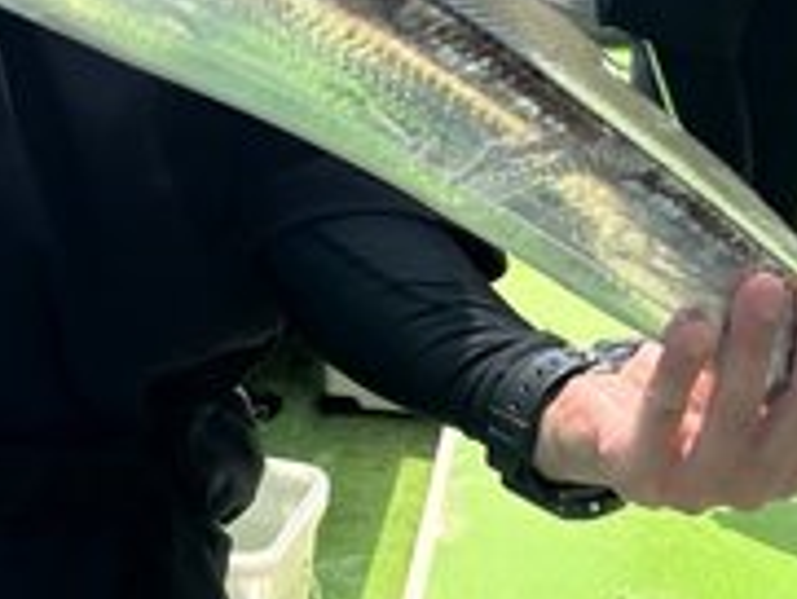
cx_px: 137
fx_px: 2120
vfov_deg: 15.9
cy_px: 44
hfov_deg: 21.0
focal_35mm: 92
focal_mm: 5.7
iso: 50
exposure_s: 1/5076
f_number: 1.5
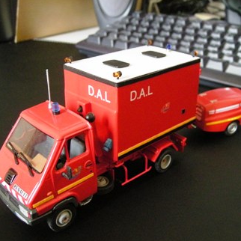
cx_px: 142
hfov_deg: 39.0
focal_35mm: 43
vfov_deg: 39.2
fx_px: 339
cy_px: 123
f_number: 2.8
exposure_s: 1/44.2
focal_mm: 5.7
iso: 400
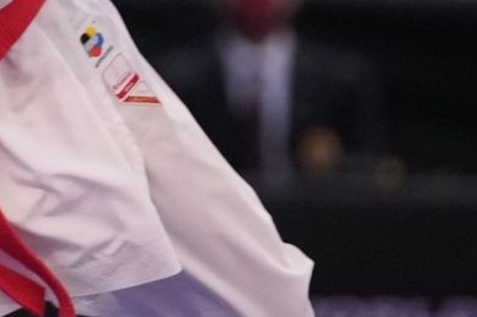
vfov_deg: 1.1
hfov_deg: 1.7
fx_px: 16416
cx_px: -154
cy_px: -166
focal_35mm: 1240
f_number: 2.8
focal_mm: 178
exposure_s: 1/1000
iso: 2000
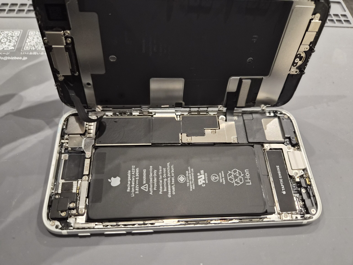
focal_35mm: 23
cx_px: 176
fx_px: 235
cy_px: 132
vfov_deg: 58.9
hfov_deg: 73.9
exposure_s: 1/100
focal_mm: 5.4
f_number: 1.8
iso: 500
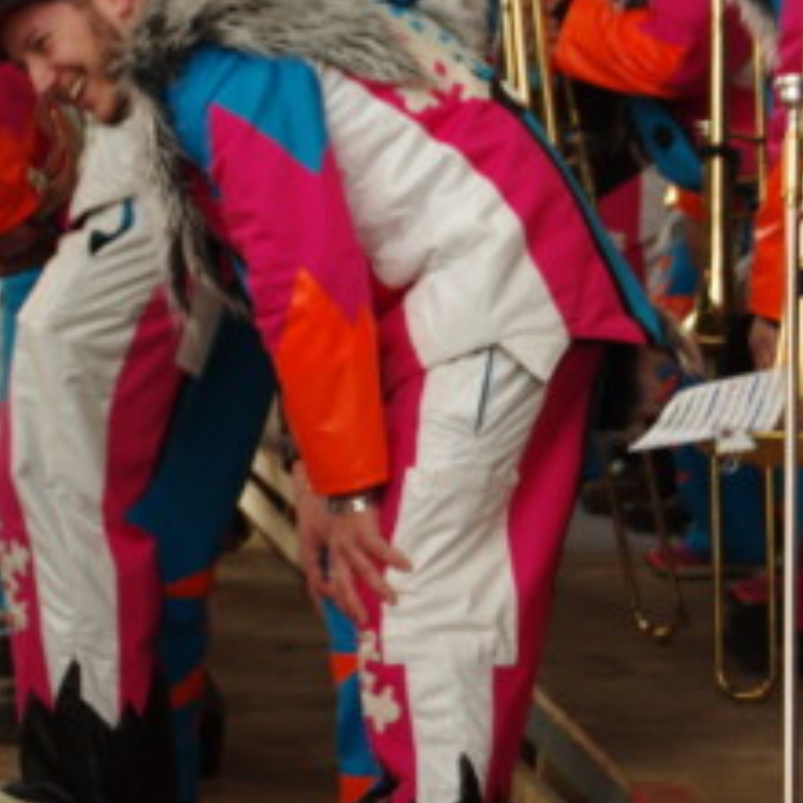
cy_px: 276
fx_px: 3648
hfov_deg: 12.6
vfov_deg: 12.5
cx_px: 445
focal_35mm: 139
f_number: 4.5
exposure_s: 1/80
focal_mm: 48
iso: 400
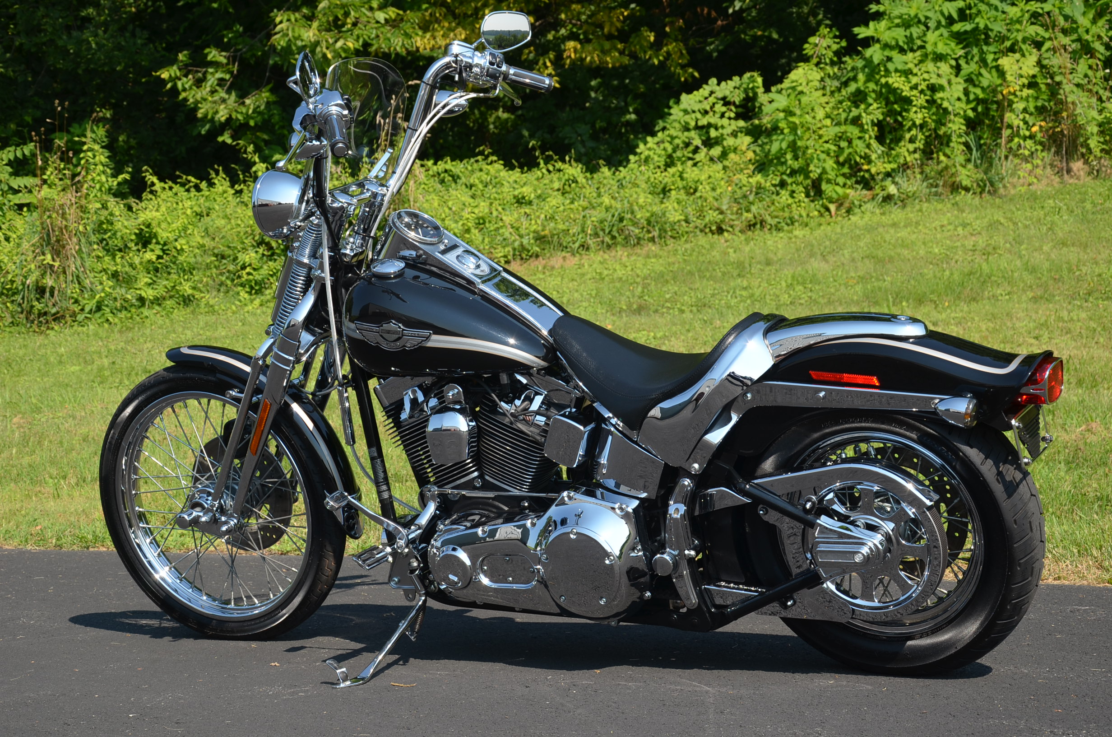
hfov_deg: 26.0
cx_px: 556
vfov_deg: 17.4
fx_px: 2404
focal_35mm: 78
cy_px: 368
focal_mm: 52
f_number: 8
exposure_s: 1/250
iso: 160
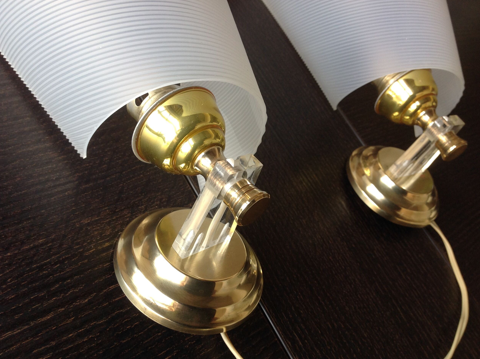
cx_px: 242
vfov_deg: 39.6
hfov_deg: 51.4
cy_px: 183
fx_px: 498
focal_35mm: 36
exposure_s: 1/60
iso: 64
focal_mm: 4.28
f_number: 2.4
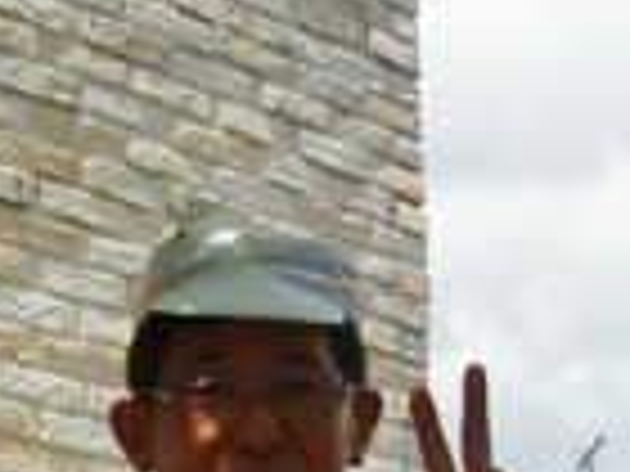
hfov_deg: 12.1
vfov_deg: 8.8
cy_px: 782
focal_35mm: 163
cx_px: 144
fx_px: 2967
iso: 64
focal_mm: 6.66
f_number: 3.9
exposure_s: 1/640
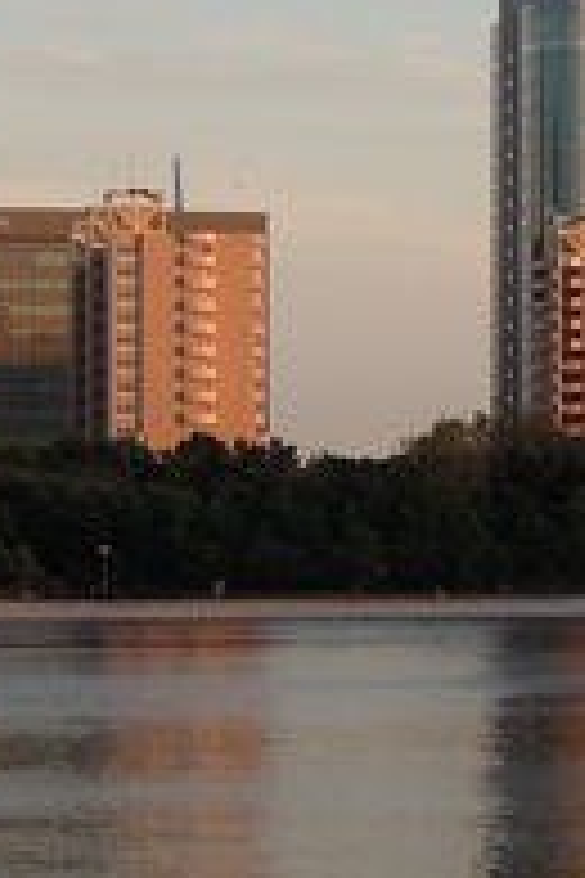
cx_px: 675
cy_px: 365
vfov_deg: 11.0
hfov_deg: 7.3
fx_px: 4558
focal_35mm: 187
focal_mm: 6.3
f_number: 3.2
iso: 160
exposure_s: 1/500
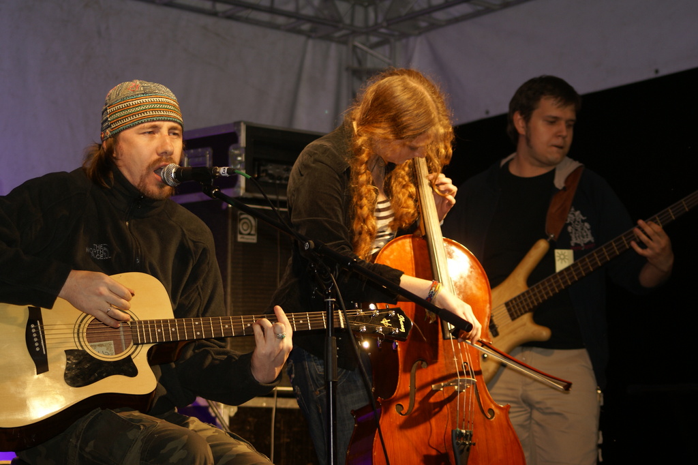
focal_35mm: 105
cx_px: 349
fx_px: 2035
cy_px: 232
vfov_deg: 13.0
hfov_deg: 19.5
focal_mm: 70
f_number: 4
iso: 200
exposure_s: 1/125
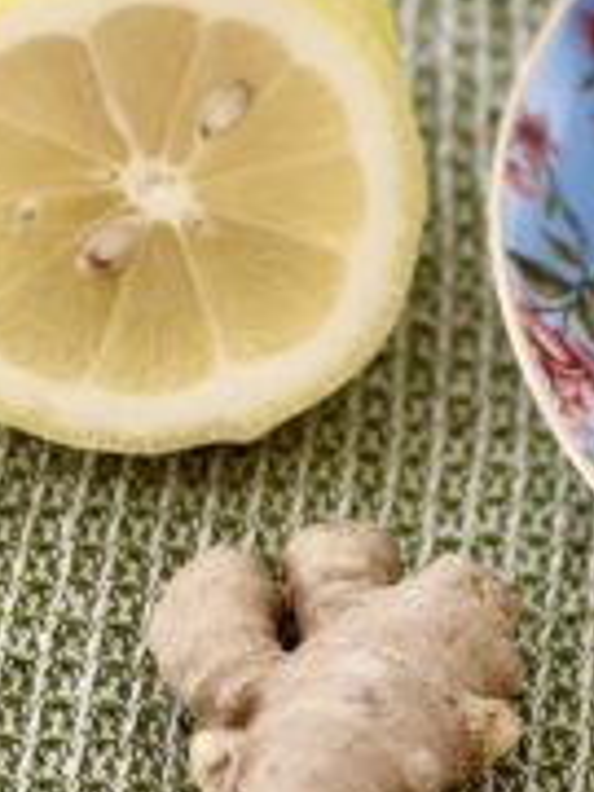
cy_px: 299
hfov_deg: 11.0
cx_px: 649
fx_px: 3043
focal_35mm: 133
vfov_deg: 14.8
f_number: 1.78
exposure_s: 1/234
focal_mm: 6.86
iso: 80
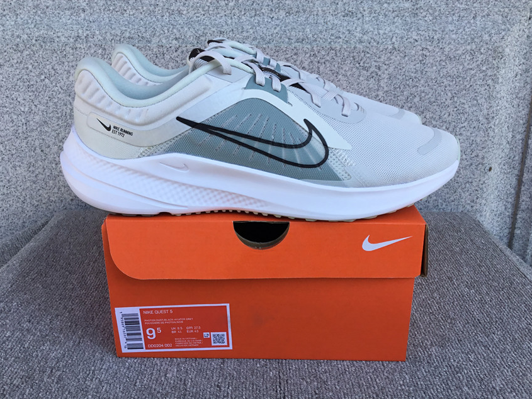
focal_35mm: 33
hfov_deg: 55.3
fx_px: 507
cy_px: 188
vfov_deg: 42.9
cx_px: 267
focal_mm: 3.3
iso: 25
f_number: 2.4
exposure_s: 1/482
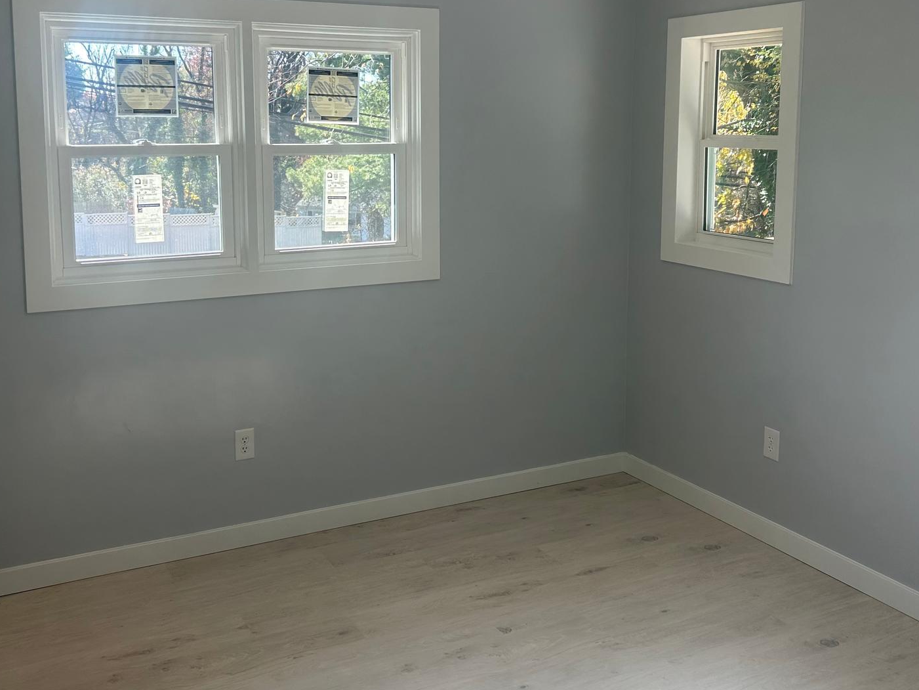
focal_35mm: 38
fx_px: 1009
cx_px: 422
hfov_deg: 48.9
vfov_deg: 37.4
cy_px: 249
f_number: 1.5
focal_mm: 5.7
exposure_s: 1/238
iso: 40
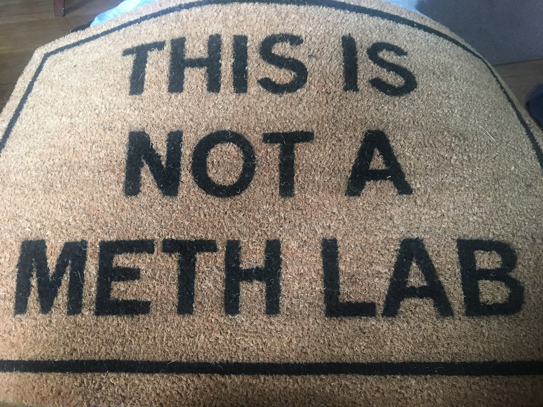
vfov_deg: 48.2
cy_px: 204
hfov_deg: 61.7
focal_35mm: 29
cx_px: 272
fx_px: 455
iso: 64
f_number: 2.2
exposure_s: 1/15
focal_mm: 4.15
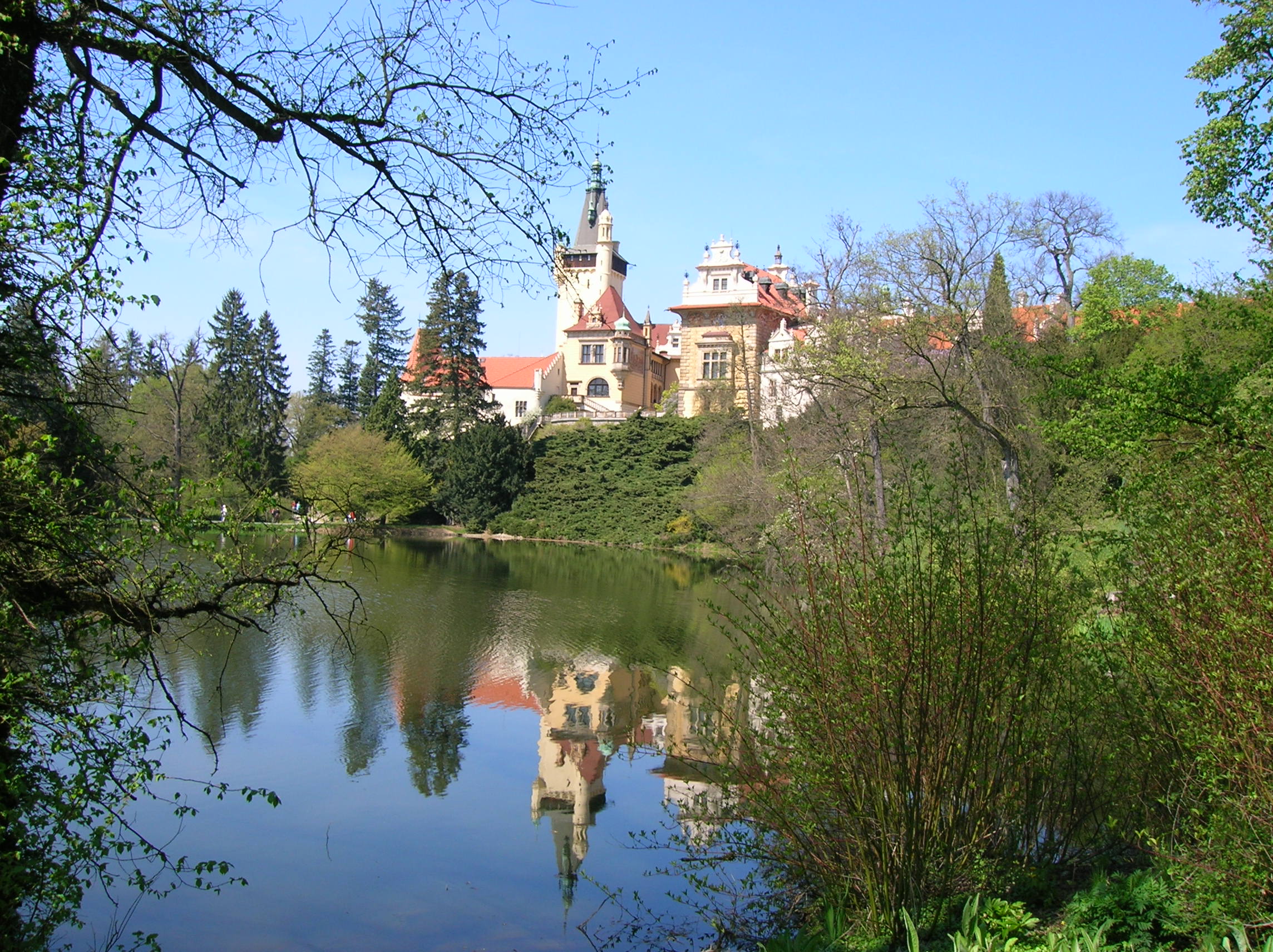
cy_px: 476
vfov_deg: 41.7
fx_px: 1249
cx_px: 636
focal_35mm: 34
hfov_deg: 54.0
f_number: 4.9
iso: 50
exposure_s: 1/212
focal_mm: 5.7
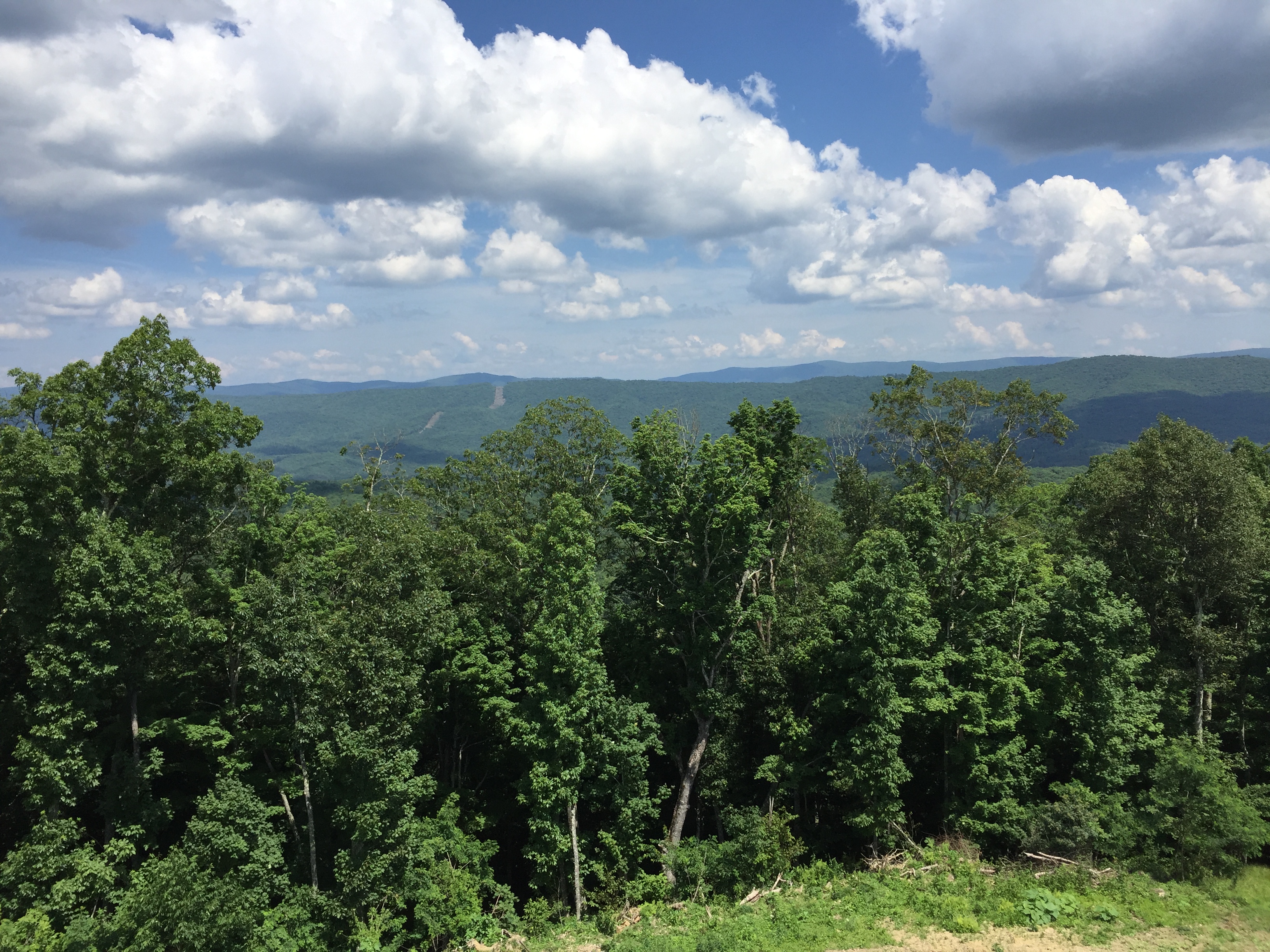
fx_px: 1064
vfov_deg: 48.2
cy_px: 476
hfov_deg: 61.7
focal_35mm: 29
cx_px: 635
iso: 32
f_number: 2.2
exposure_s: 1/2475
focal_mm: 4.15
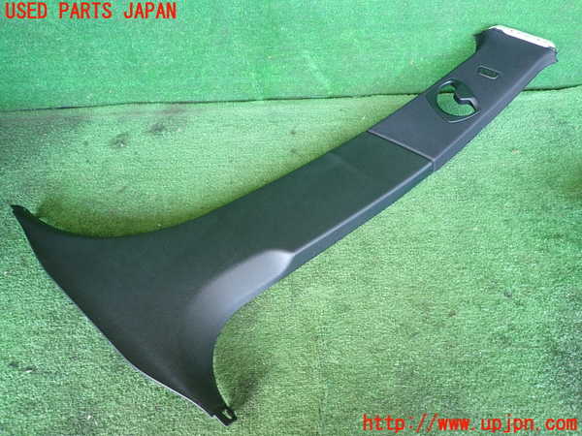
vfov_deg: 54.9
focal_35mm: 25
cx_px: 291
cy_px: 218
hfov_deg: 69.4
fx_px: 420
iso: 200
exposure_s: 1/50
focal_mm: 4.5
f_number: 2
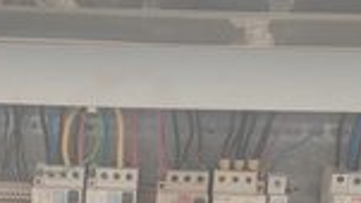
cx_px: 94
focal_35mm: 79
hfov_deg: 26.5
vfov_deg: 14.4
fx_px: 756
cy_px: 295
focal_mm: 5.25
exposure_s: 1/100
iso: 566
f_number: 1.75
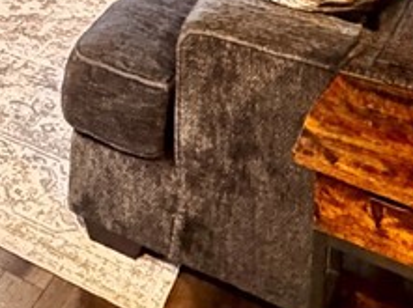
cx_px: 22
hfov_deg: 28.4
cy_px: -327
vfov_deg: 16.5
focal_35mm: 65
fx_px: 774
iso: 2500
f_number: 2.2
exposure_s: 1/24
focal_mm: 2.22
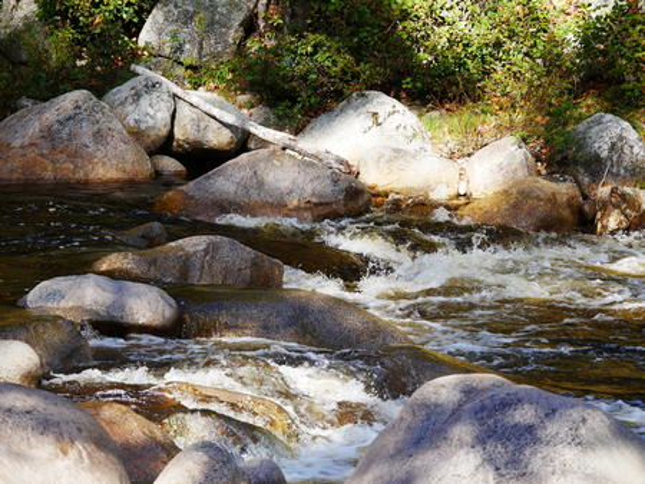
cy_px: 242
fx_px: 3729
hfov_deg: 9.9
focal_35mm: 200
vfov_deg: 7.4
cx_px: 322
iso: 200
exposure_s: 1/400
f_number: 4
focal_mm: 100
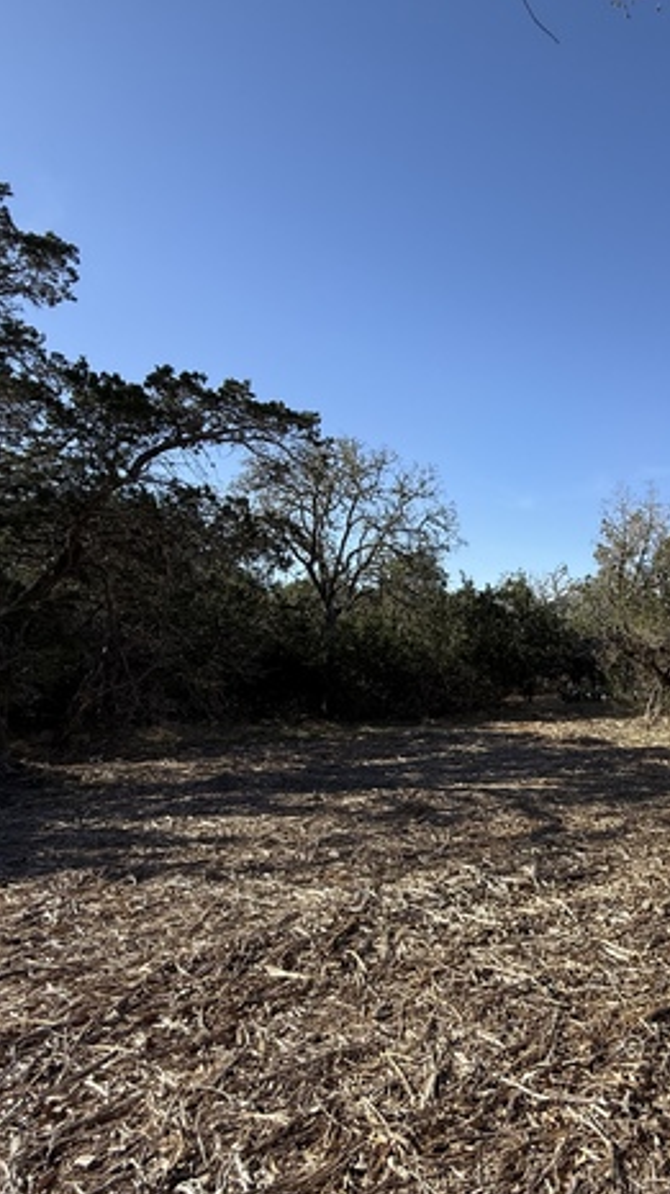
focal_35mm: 21
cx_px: 614
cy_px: 598
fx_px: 664
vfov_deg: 83.9
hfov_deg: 47.6
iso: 50
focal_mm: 2.22
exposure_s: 1/1087
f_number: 2.2
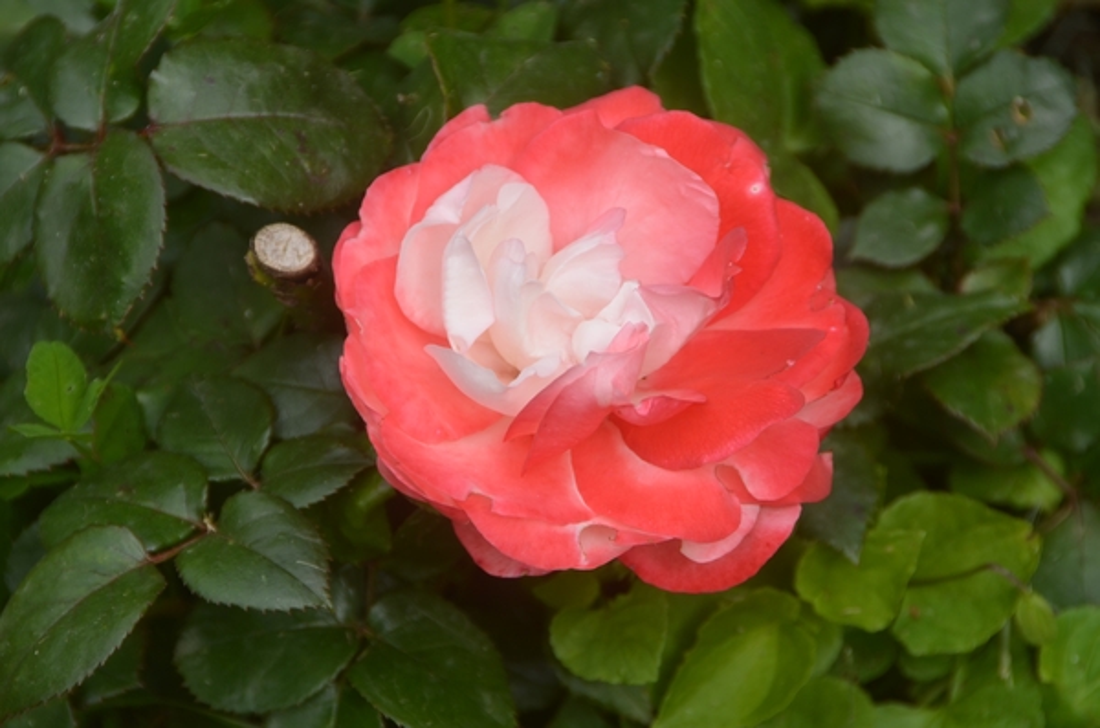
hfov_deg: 6.9
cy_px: 364
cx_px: 550
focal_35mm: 300
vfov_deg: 4.6
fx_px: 9145
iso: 100
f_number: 8
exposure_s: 1/200
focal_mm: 200
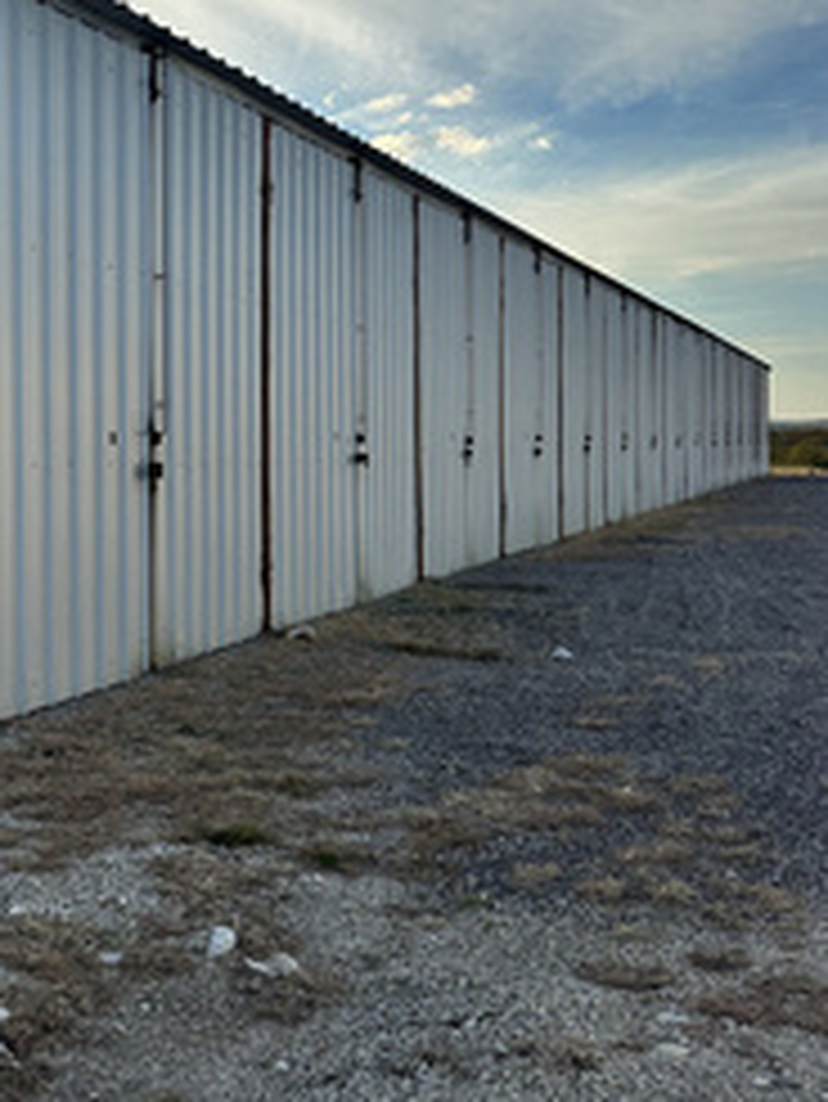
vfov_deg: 40.2
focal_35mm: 47
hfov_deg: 29.6
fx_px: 1498
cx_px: 76
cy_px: 432
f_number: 1.78
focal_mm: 6.86
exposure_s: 1/4762
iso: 80
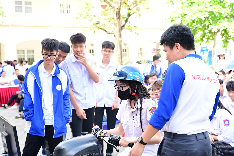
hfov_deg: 42.7
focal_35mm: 46
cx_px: 117
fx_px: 299
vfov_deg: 29.2
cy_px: 78
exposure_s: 1/100
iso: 160
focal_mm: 46
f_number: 4
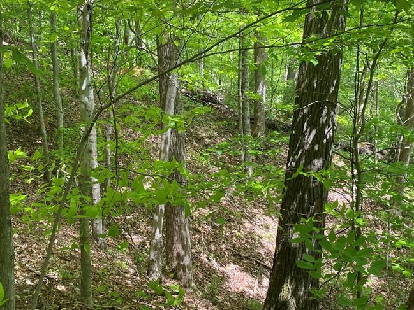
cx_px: 175
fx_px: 490
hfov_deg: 45.6
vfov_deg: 35.1
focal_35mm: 41
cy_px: 137
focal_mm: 4.25
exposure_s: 1/228
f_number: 1.8
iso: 32
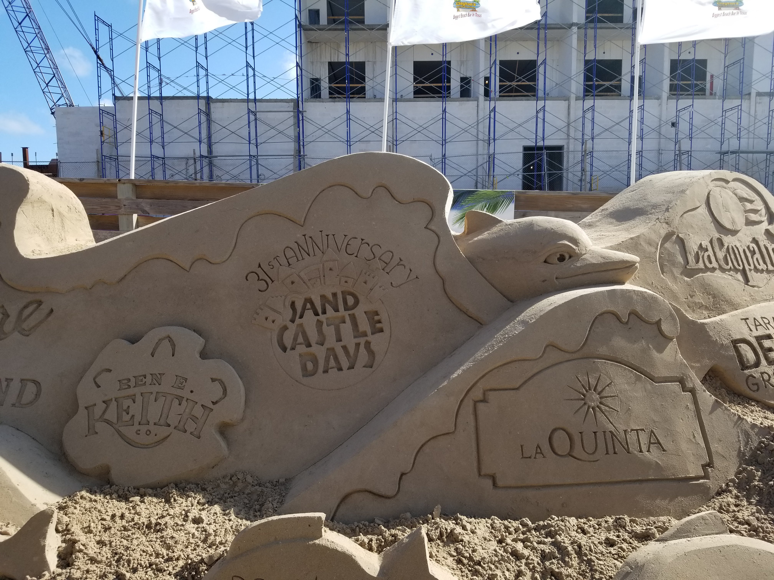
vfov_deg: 53.1
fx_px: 581
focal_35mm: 26
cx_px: 387
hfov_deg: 67.3
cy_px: 290
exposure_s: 1/1428
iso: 50
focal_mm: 4.3
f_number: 1.7
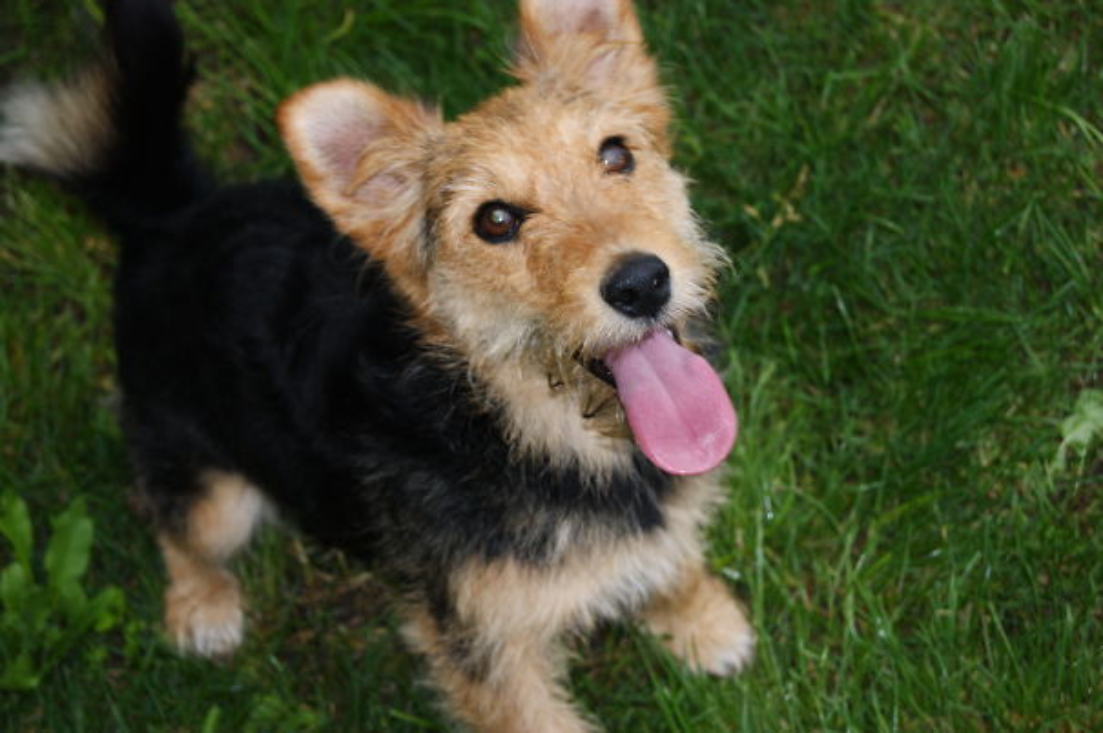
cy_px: 366
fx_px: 2525
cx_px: 552
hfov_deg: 24.6
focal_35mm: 82
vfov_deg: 16.5
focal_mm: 55
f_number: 5.6
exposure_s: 1/80
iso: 400
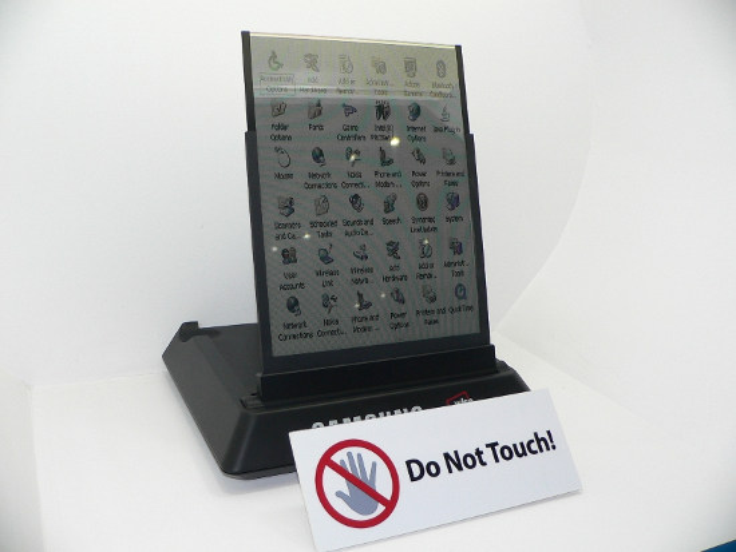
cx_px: 368
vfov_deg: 40.7
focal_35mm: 35
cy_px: 276
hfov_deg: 52.6
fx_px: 744
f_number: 2.8
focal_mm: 4.6
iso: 80
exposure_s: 1/60
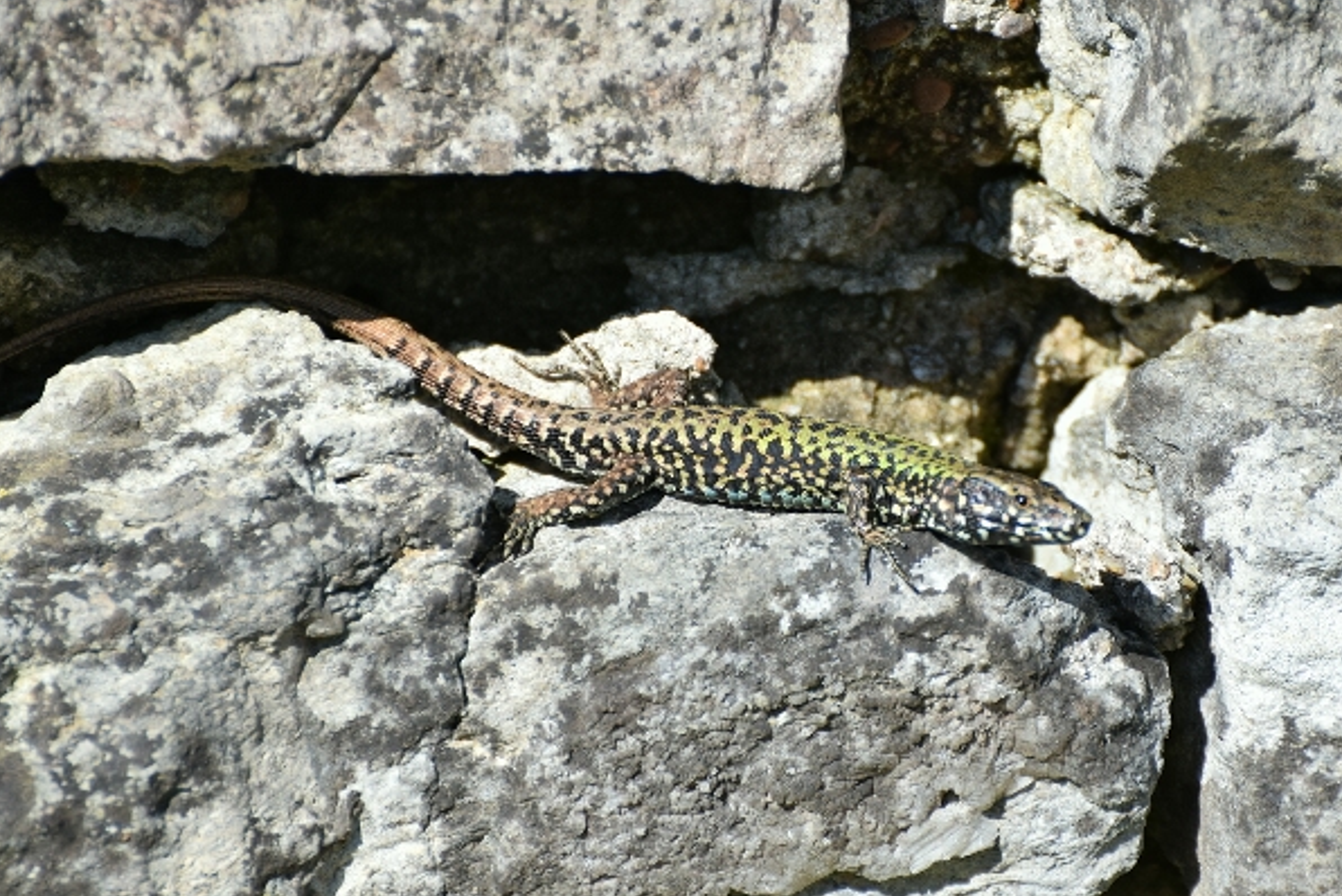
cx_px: 847
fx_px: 18759
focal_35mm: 503
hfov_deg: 4.1
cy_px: 411
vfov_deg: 2.7
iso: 250
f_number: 6.3
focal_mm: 250
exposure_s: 1/800
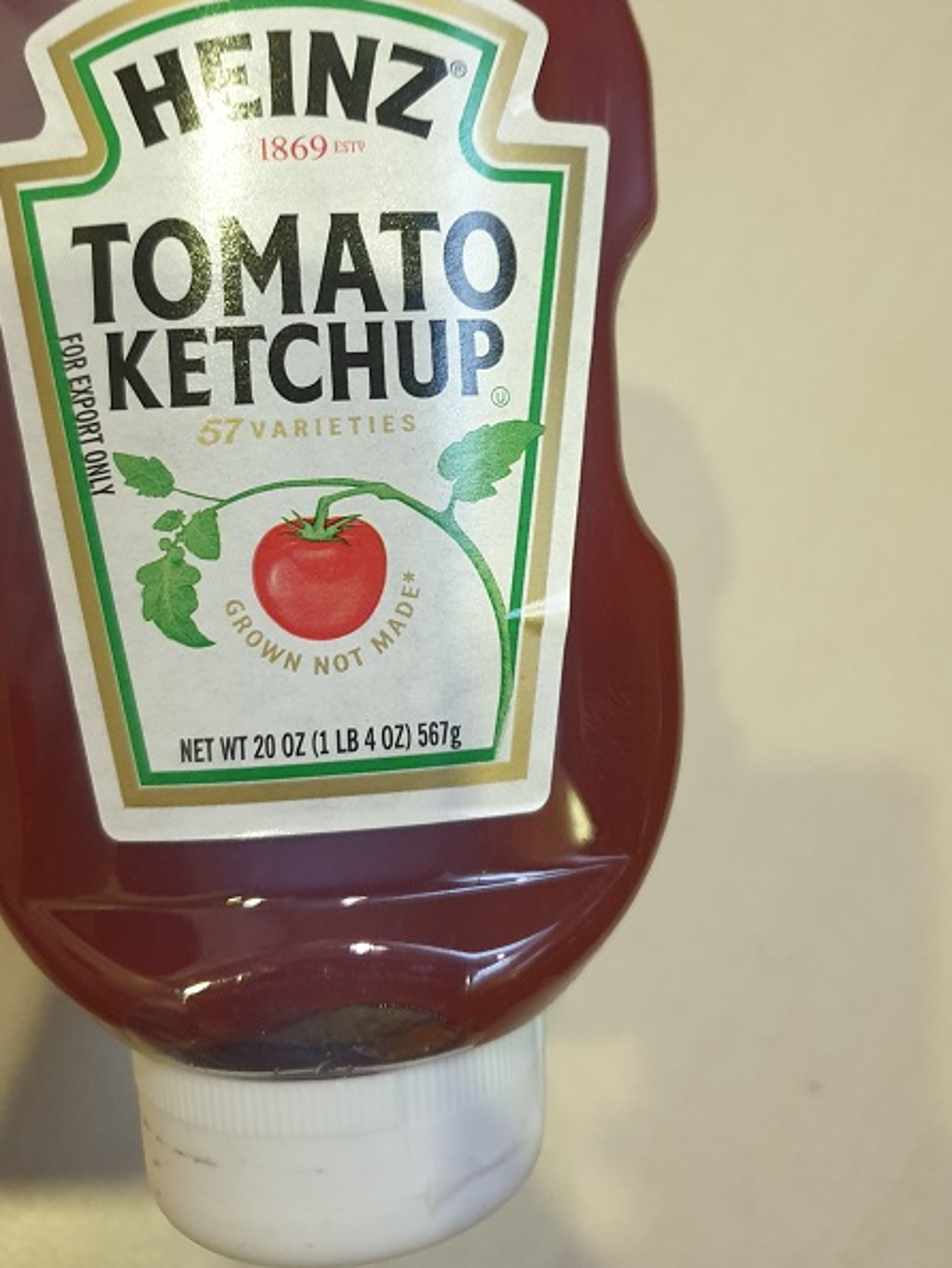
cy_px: 470
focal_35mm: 35
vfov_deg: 52.0
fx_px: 1282
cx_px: 485
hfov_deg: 40.7
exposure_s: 1/20
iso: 250
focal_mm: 4.3
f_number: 1.5
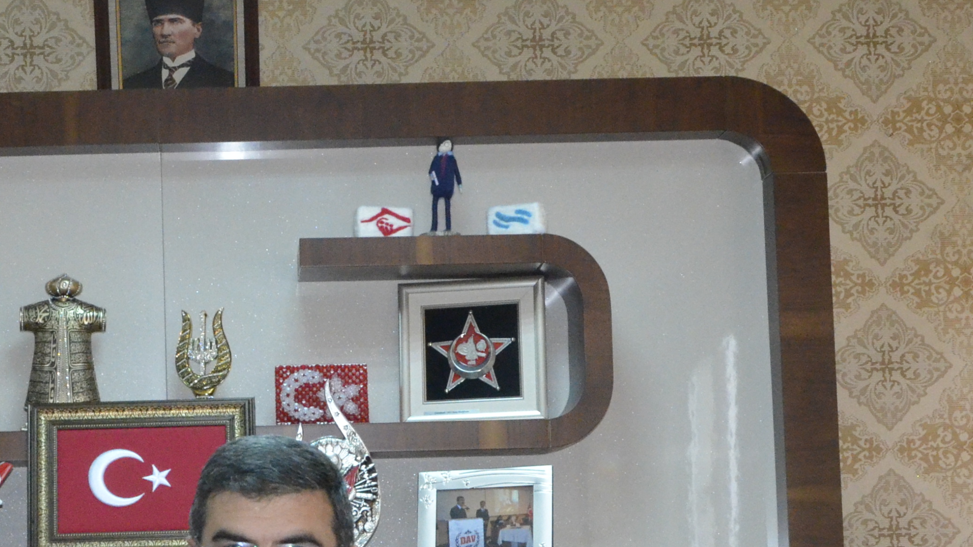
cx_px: 300
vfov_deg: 13.5
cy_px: 449
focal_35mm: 89
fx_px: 2296
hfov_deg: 23.8
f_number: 7.1
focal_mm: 24
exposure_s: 1/60
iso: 4000
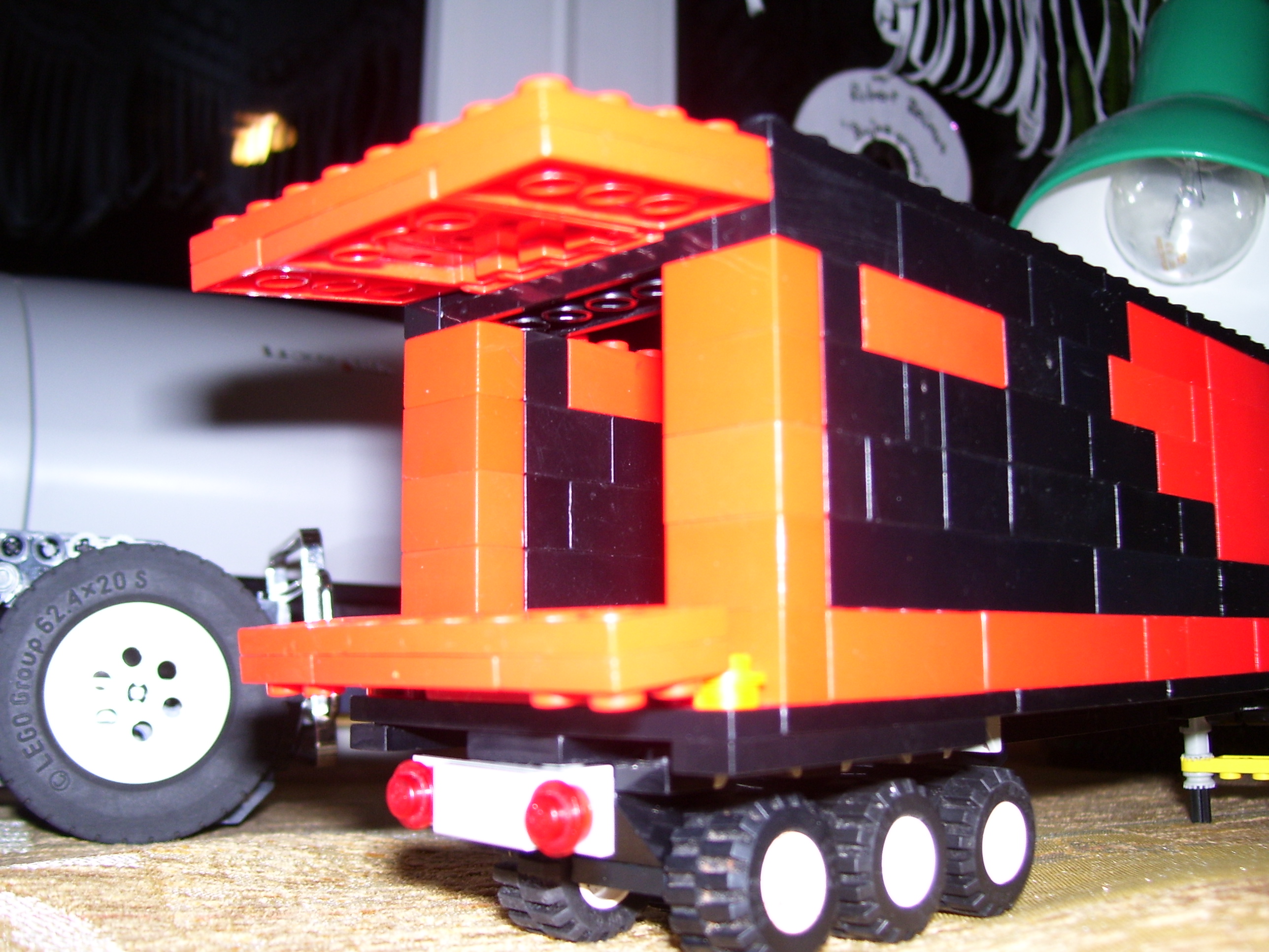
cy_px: 476
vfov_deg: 38.7
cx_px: 634
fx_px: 1356
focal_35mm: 37
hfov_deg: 50.1
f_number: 2.7
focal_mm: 6
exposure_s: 1/60
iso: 80
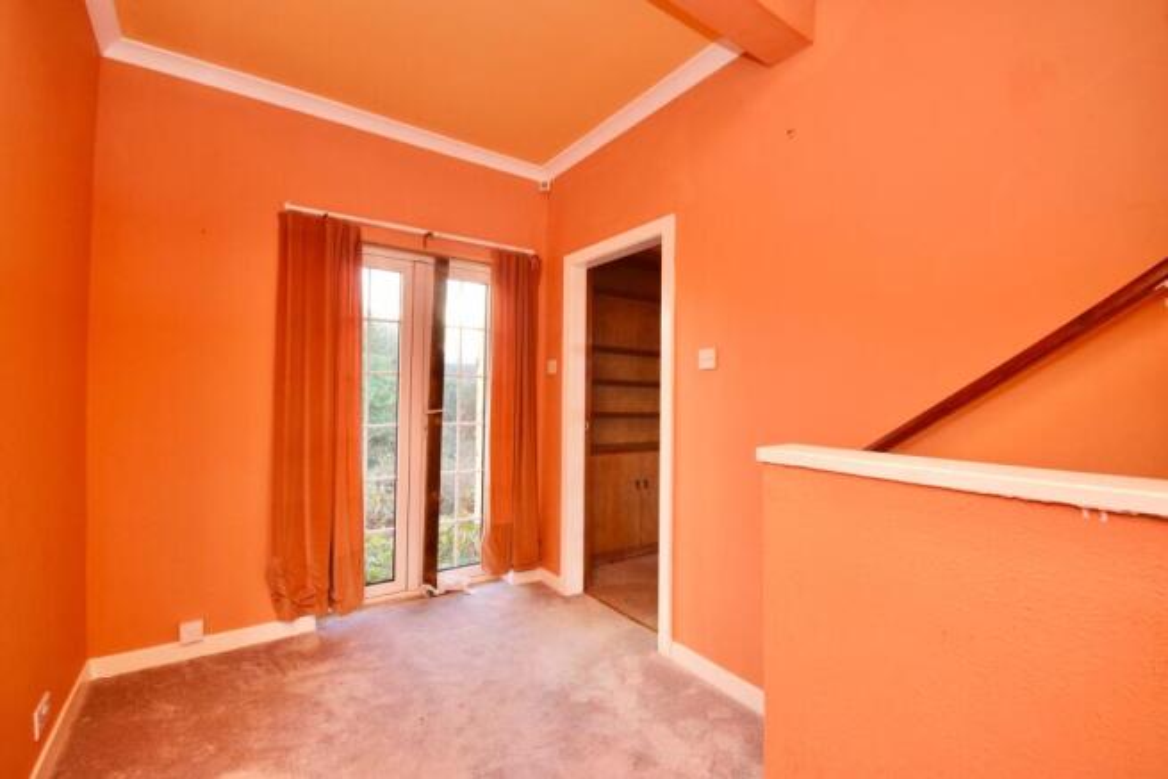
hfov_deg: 100.4
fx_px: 487
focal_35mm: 15
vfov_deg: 77.4
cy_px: 390
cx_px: 584
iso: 800
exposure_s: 1/80
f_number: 6.3
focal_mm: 10
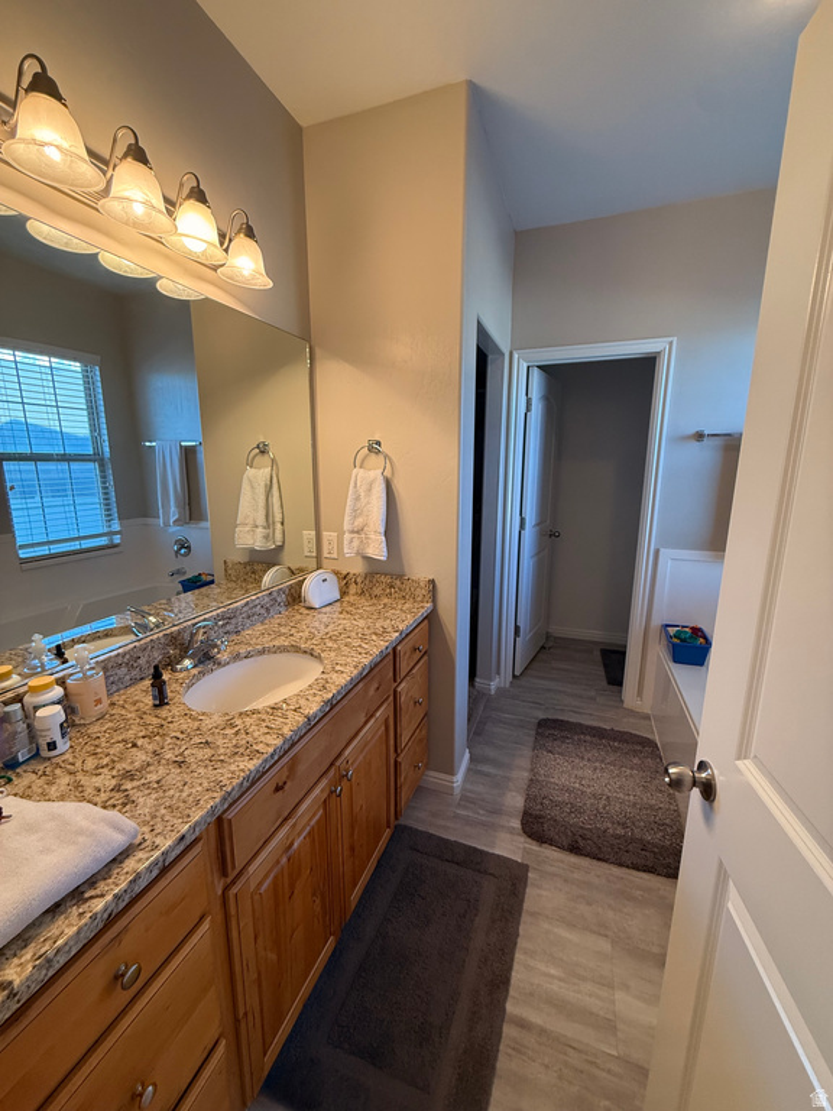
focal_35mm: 14
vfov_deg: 102.1
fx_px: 449
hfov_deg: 85.7
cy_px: 556
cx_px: 416
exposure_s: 1/120
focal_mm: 2.22
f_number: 2.2
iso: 200
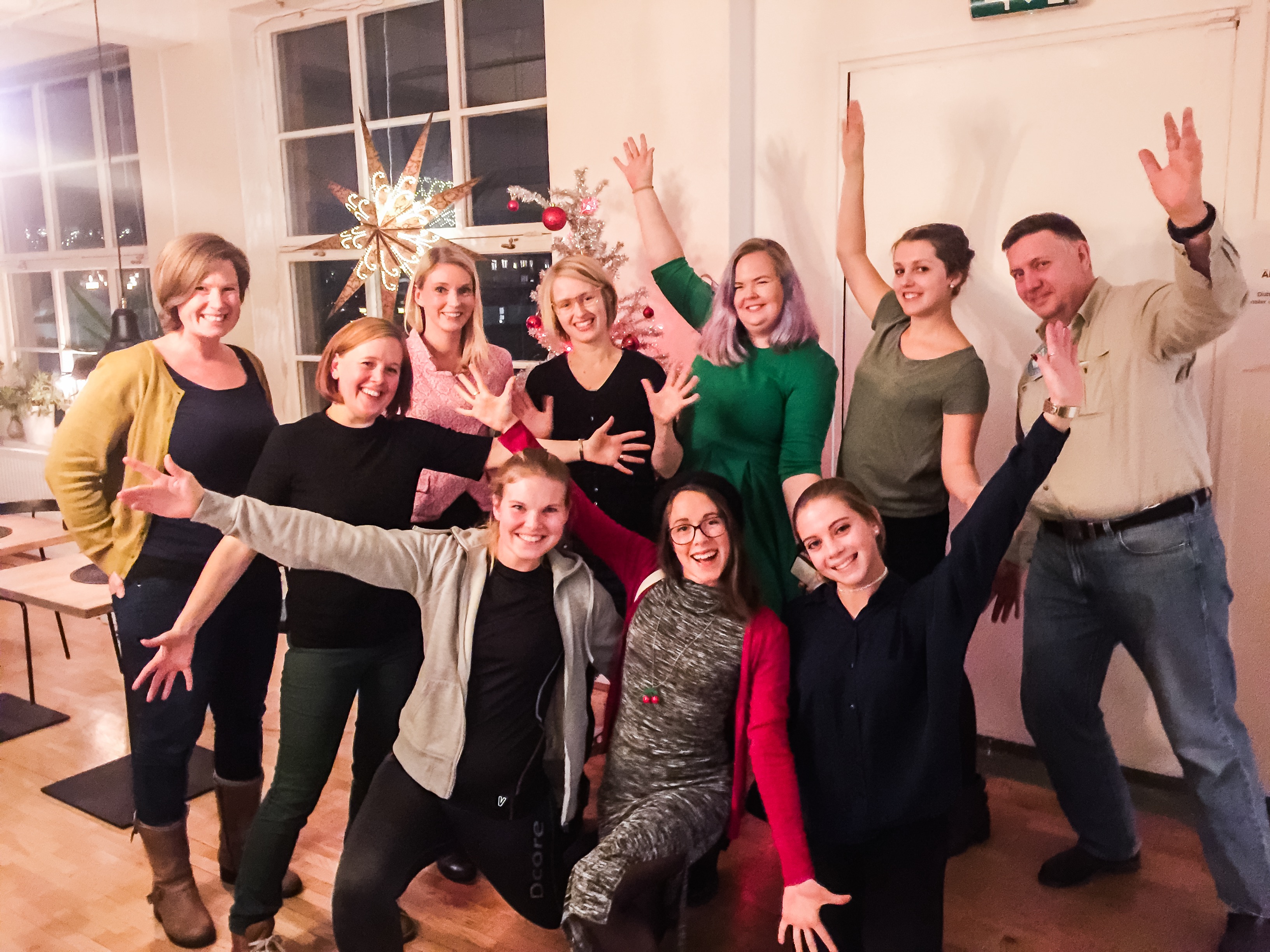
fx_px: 1064
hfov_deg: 61.7
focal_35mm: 29
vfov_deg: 48.2
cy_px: 476
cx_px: 635
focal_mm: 4.15
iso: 160
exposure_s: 1/4
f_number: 2.2
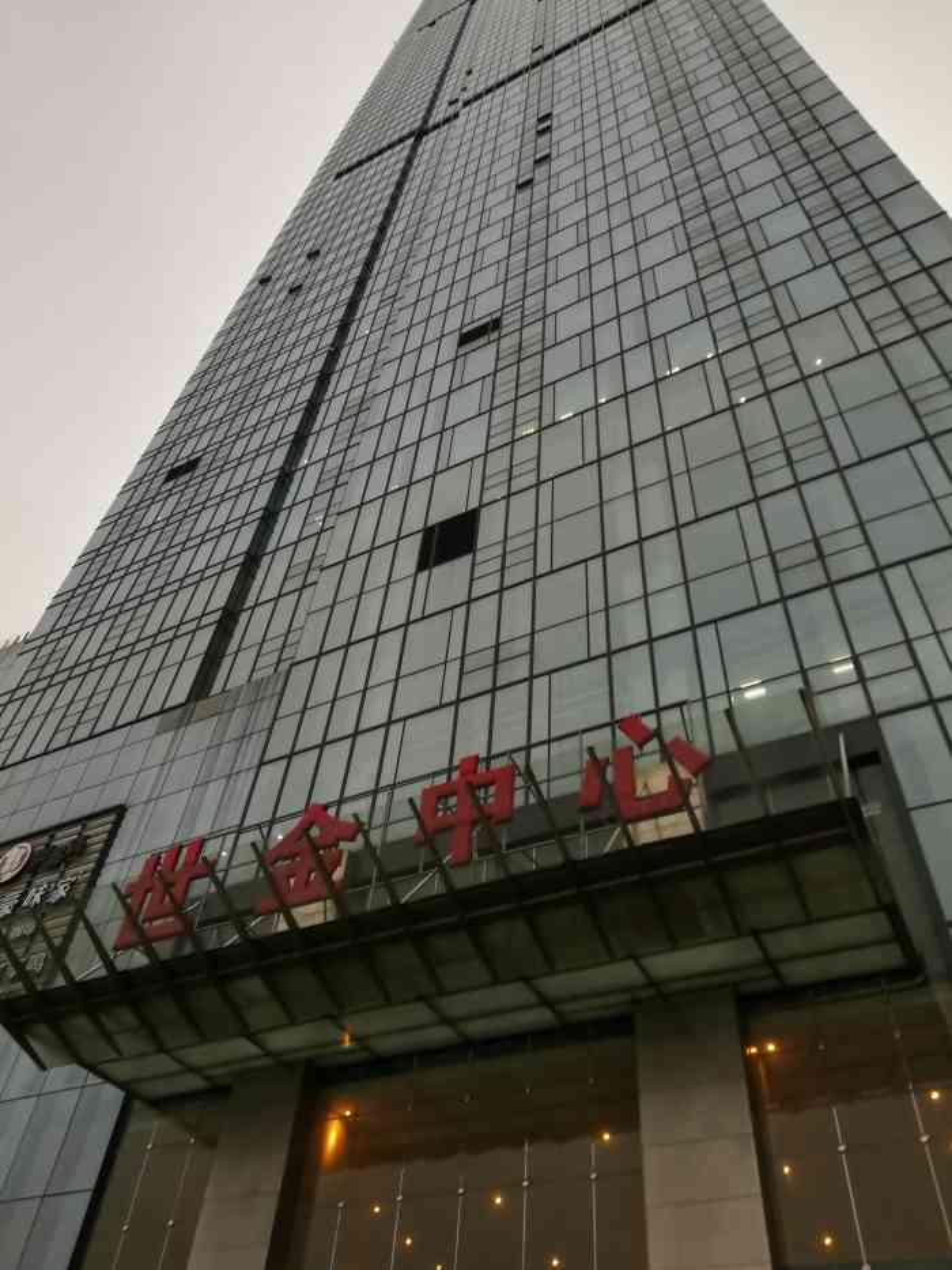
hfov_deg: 53.1
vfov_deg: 67.3
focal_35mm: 26
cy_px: 635
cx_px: 476
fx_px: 953
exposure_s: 1/50
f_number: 2.2
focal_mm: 3.81
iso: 125
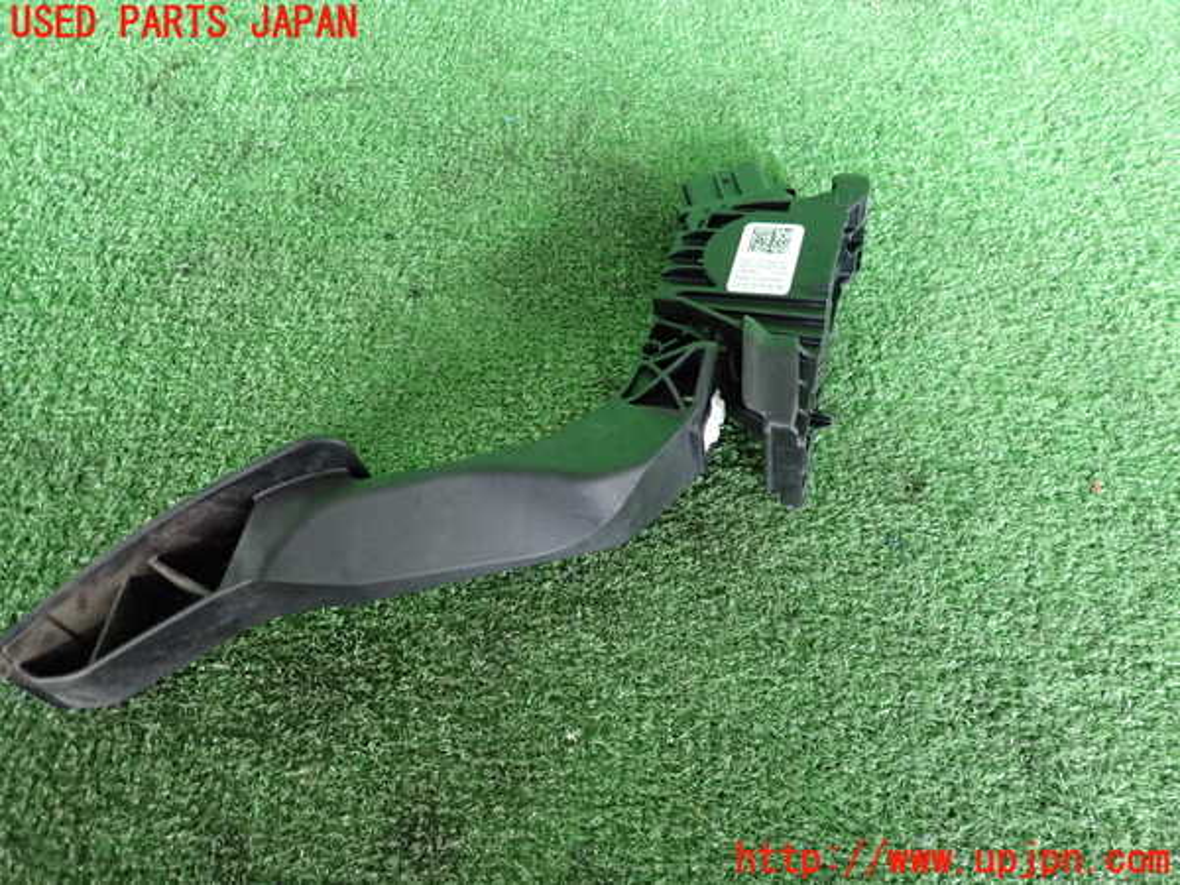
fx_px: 852
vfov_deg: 54.9
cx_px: 590
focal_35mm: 25
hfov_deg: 69.4
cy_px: 442
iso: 640
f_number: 2
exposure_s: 1/30
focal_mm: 4.5
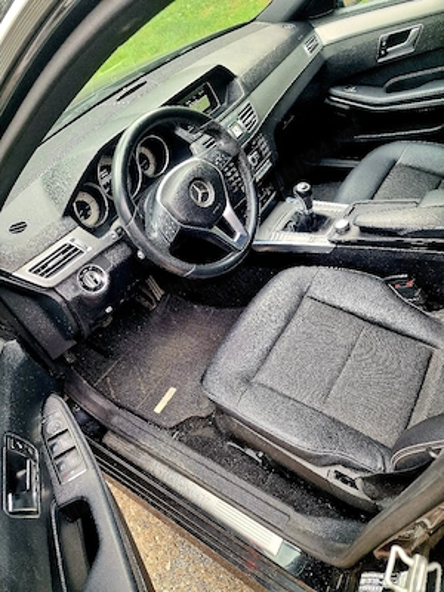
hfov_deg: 58.9
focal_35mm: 23
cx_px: 222
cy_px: 296
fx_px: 393
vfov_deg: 73.9
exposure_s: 1/182
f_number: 1.8
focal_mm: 6.4
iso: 100
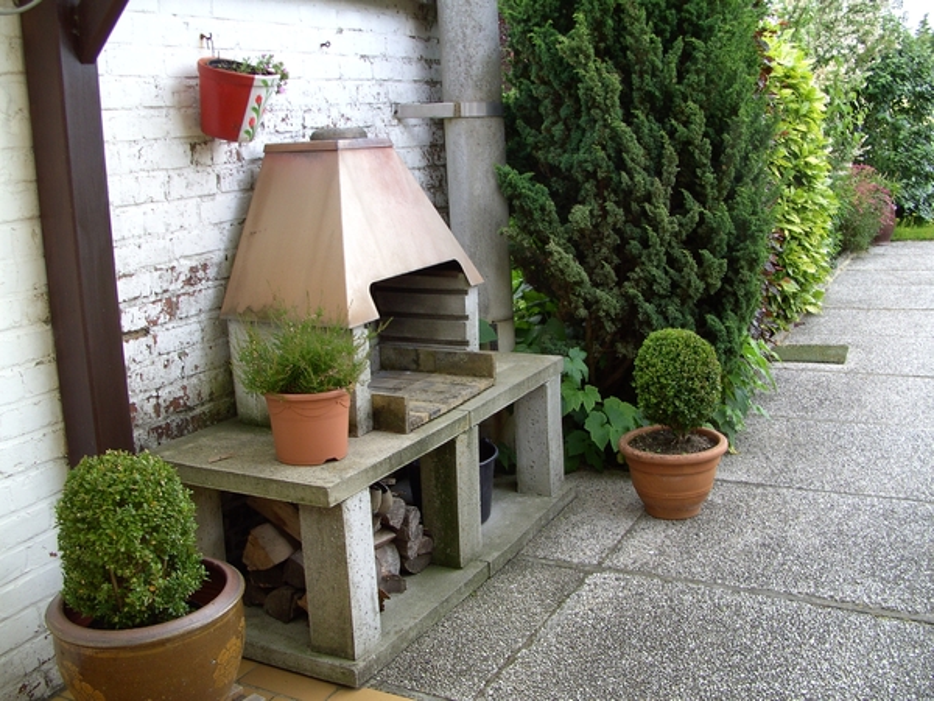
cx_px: 467
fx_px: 998
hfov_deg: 50.1
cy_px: 350
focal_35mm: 37
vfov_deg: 38.7
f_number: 4
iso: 64
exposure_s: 1/75
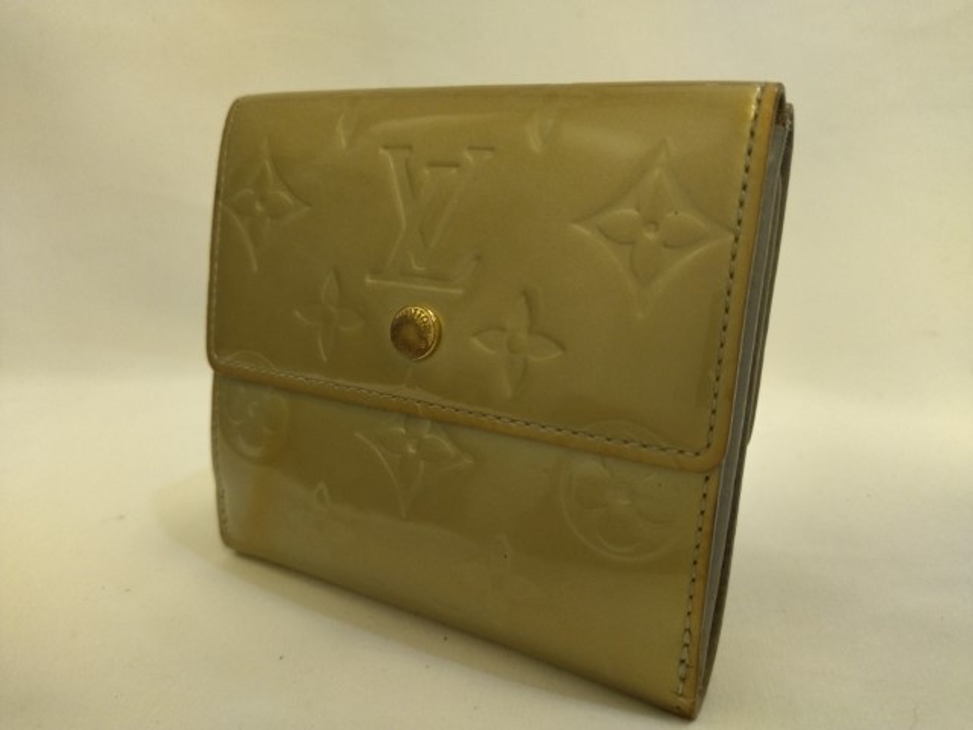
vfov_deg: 51.4
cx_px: 486
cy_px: 365
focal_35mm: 27
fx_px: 759
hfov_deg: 65.3
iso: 400
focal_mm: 4.74
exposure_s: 1/100
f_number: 1.79
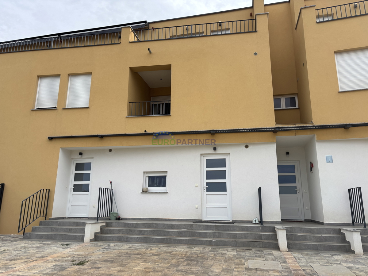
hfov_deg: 67.3
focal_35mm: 26
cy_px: 138
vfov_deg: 53.1
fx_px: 276
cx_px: 184
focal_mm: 5.96
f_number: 1.6
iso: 50
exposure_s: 1/2778
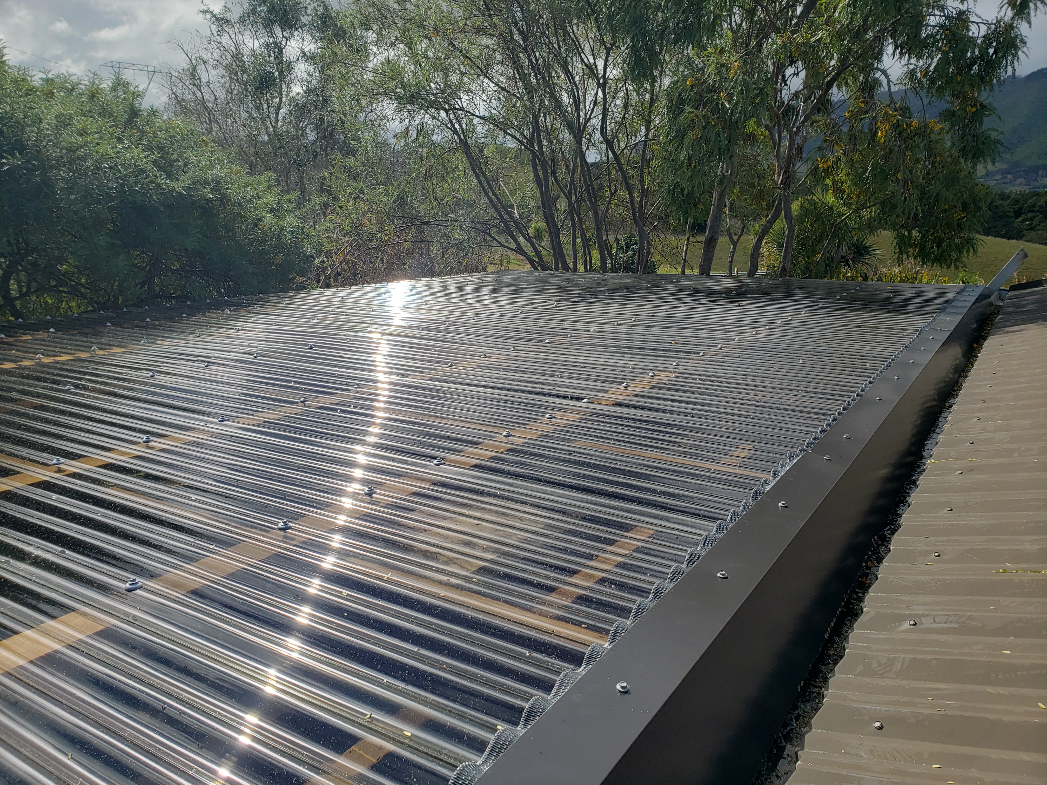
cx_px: 524
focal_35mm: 26
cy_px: 392
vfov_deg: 53.1
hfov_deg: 67.3
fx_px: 786
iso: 50
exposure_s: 1/1610
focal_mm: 4.3
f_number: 2.4
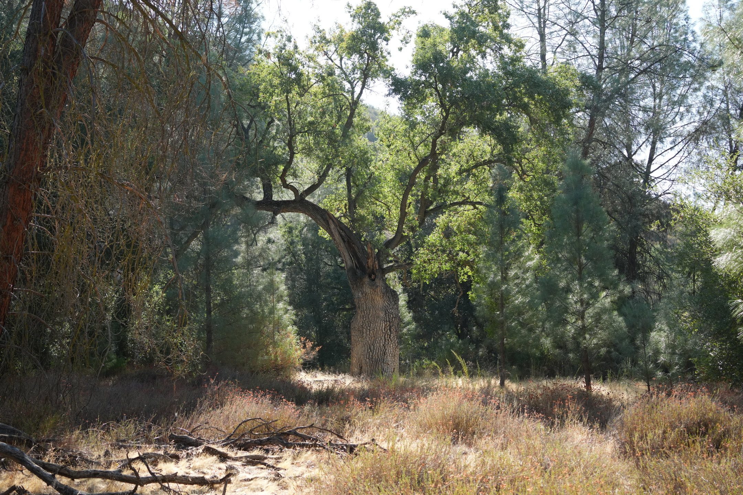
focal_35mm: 50
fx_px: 1032
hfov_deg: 39.6
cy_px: 248
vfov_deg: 27.0
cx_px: 372
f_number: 4.5
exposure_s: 1/800
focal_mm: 50
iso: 640
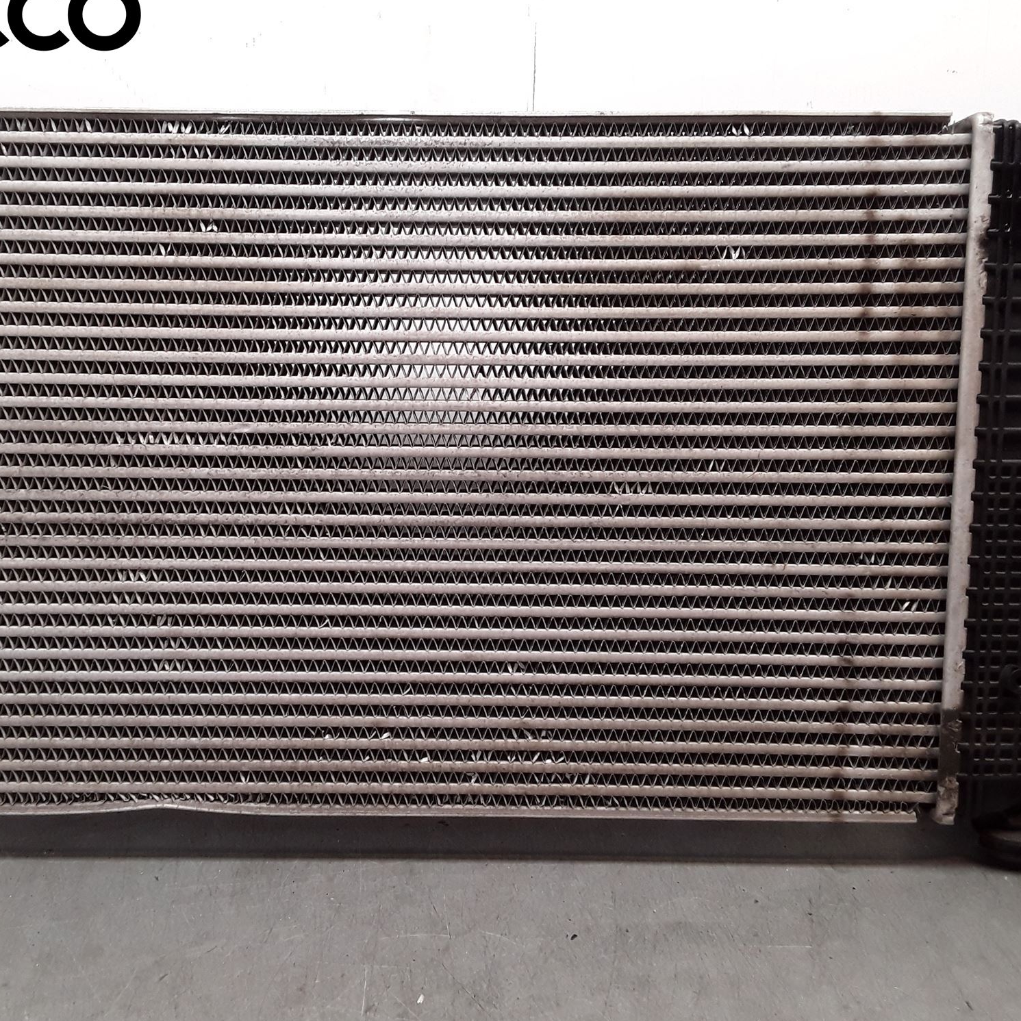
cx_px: 421
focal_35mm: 34
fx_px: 1135
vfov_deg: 48.4
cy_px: 503
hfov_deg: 48.2
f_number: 1.9
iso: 64
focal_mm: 2.91
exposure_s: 1/100
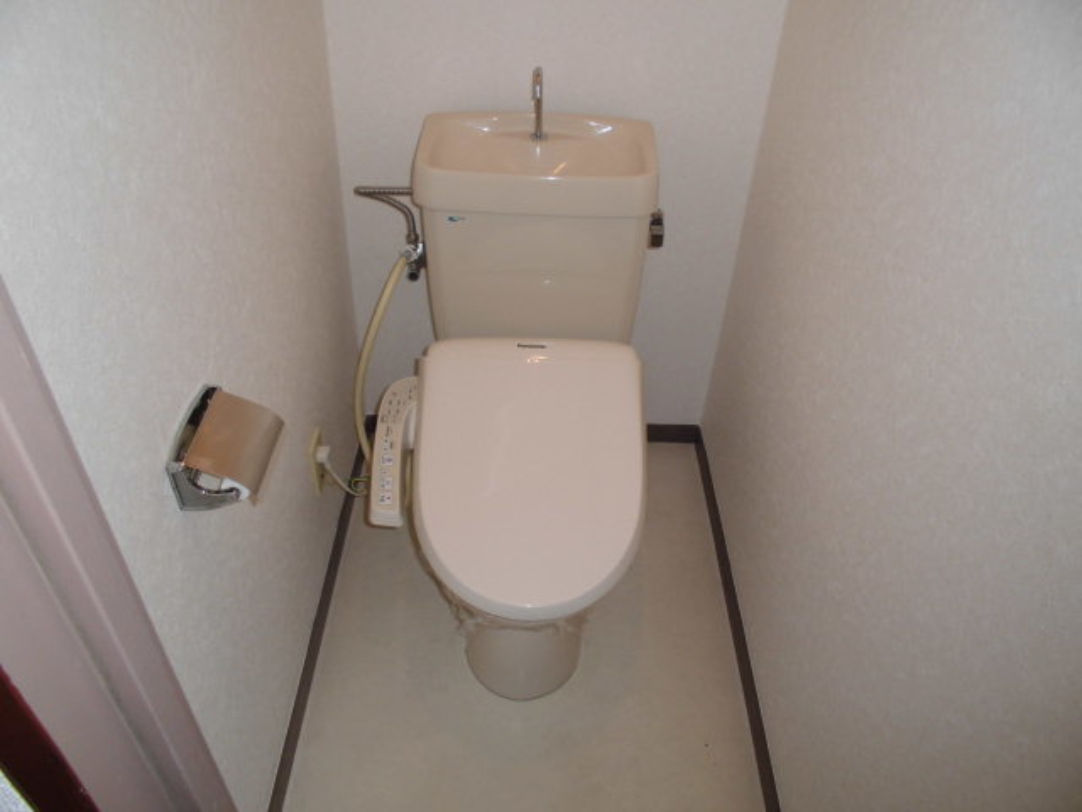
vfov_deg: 53.1
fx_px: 813
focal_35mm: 26
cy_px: 406
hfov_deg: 67.3
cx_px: 541
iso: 100
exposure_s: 1/60
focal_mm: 4.6
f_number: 3.5
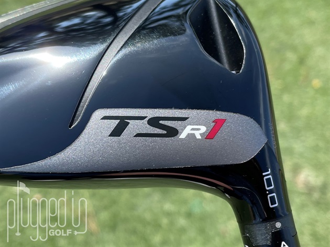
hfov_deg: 67.3
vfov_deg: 53.0
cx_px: 165
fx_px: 248
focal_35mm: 26
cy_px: 124
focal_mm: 4.2
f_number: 1.6
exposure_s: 1/1304
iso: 32
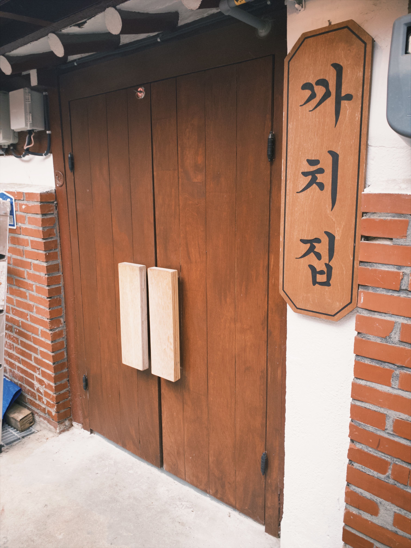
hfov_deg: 53.1
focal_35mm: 26
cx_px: 206
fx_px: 412
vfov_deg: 67.3
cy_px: 274
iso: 25
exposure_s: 1/381
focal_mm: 4.25
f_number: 1.8
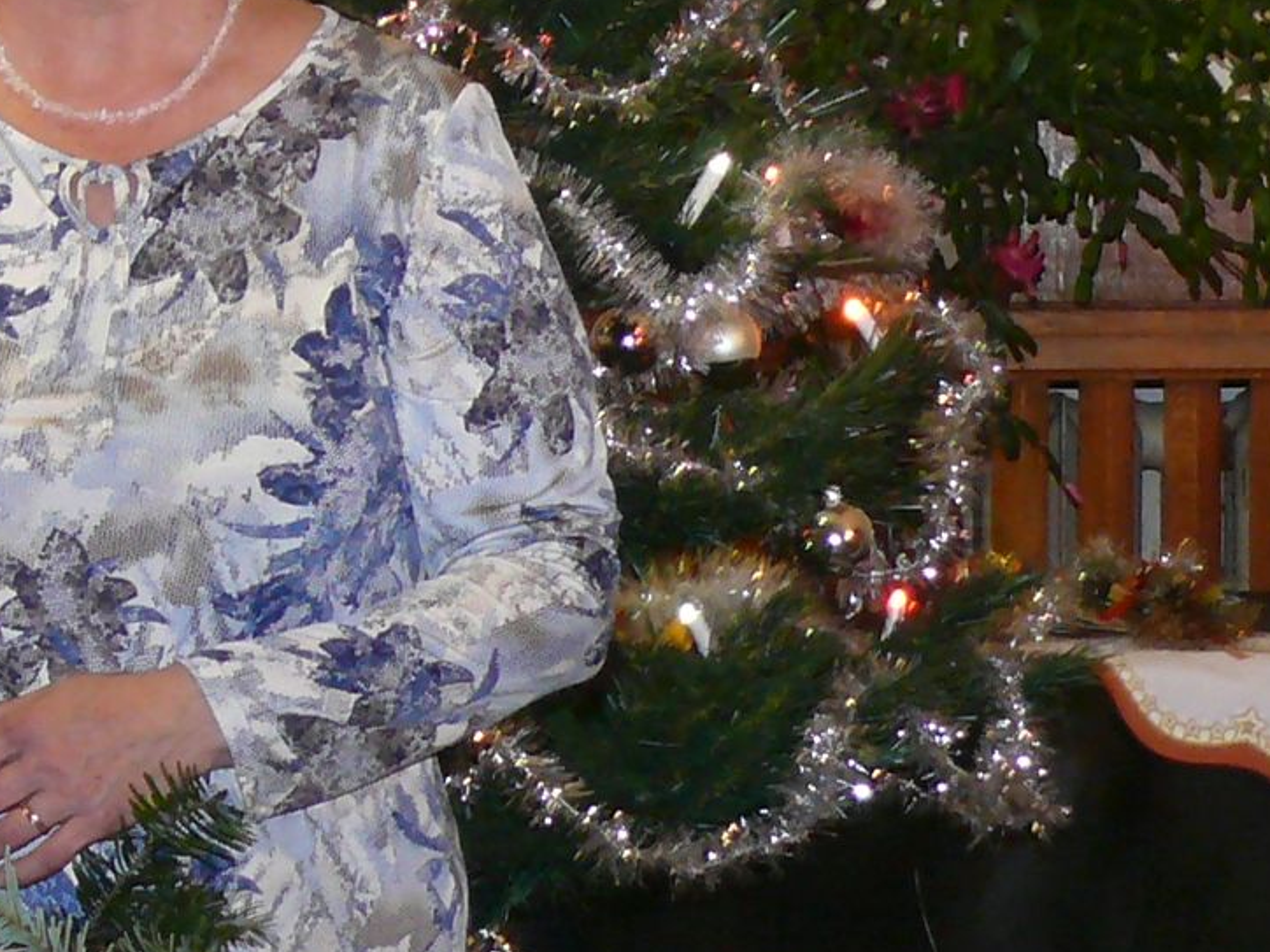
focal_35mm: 229
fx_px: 8402
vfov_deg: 6.5
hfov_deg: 8.6
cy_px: 384
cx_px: 60
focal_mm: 11.9
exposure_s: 1/30
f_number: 3.2
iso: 200
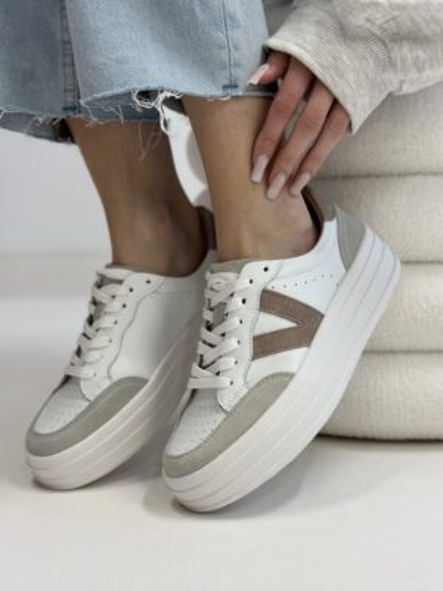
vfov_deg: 39.7
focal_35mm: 48
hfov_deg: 30.3
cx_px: 222
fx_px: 819
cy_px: 296
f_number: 1.78
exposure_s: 1/100
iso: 80
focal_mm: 6.86
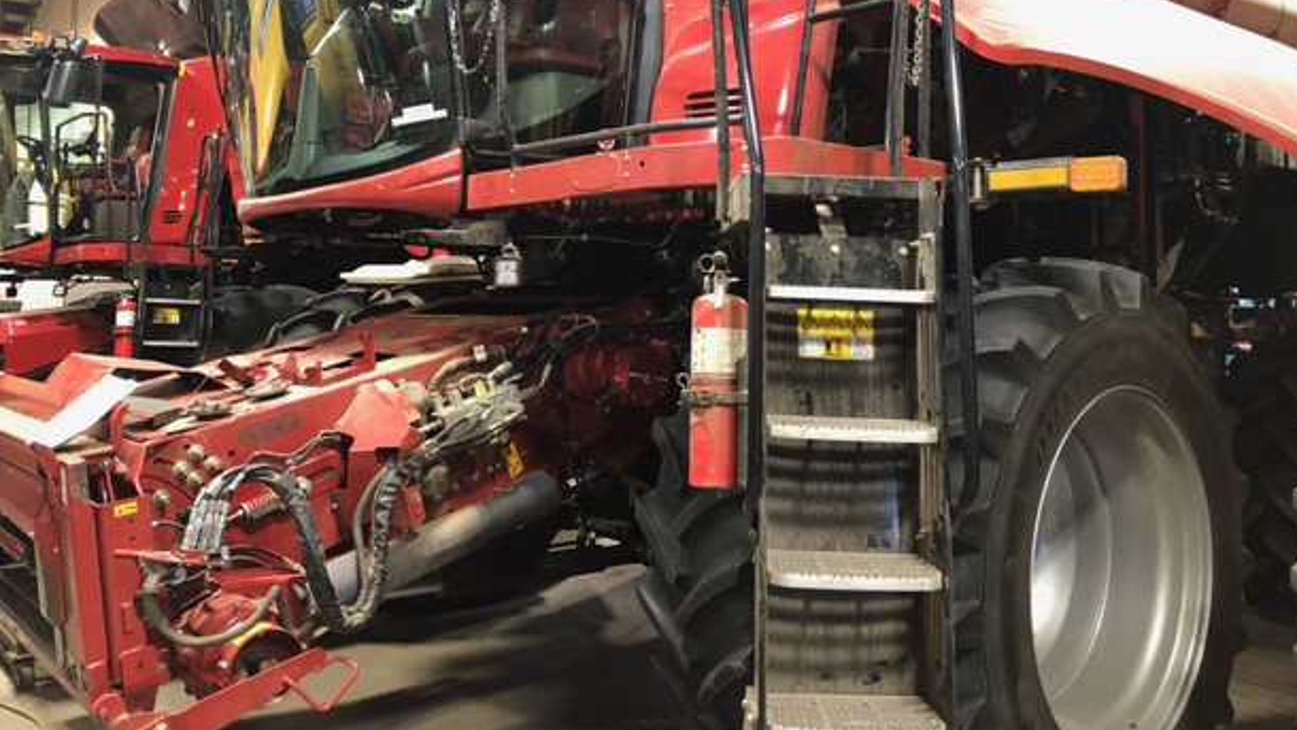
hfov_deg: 61.0
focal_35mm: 32
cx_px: 646
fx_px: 1100
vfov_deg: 36.2
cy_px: 226
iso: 100
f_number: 1.8
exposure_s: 1/12
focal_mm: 3.99
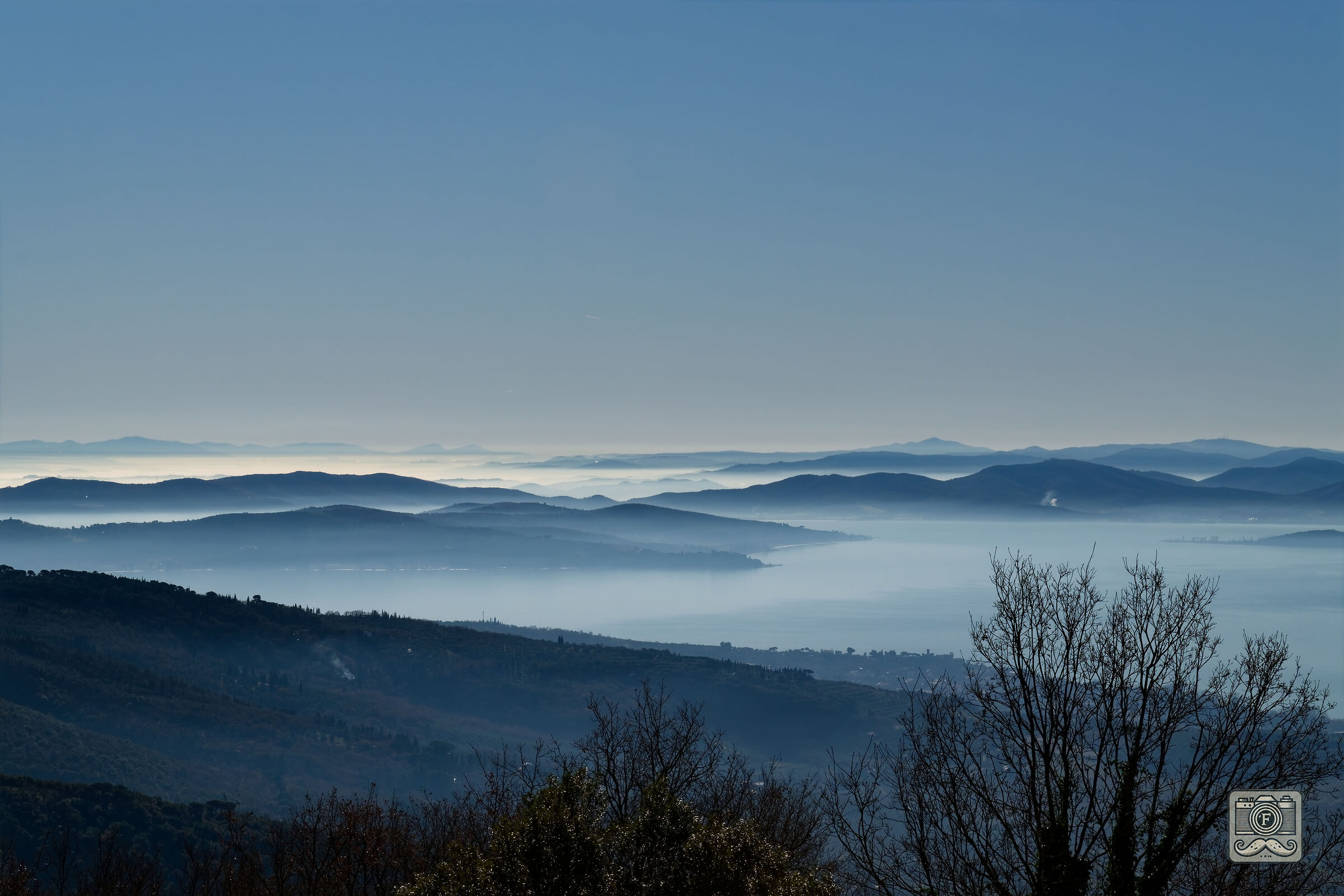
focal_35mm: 72
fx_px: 2688
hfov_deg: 28.1
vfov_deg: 18.9
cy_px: 448
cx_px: 672
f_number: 11
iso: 100
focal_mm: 48
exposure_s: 1/2000
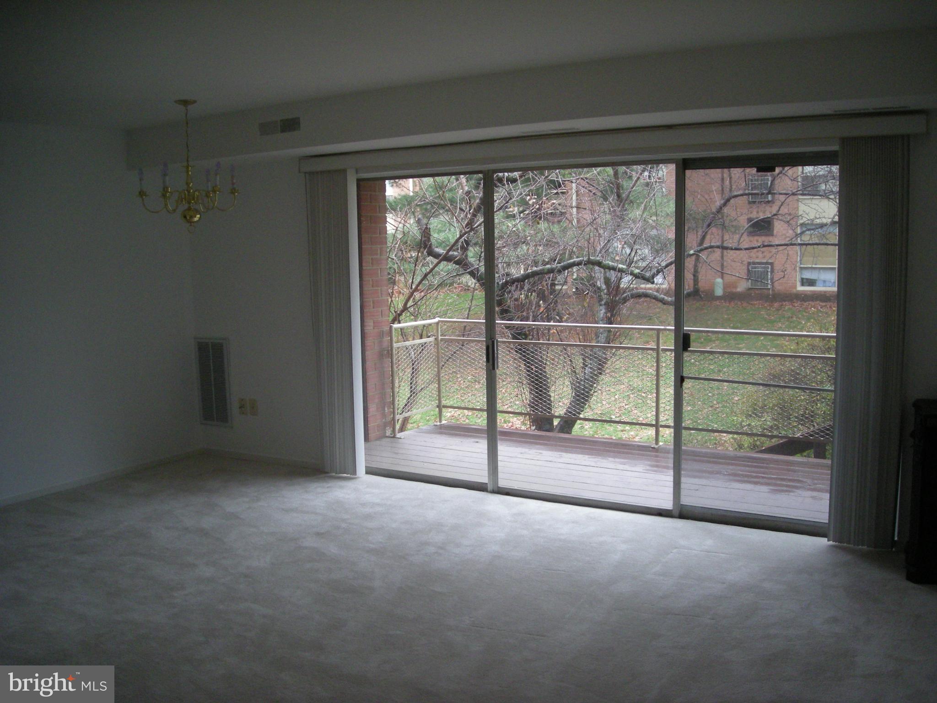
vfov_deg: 40.7
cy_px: 352
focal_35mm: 35
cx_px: 468
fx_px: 947
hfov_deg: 52.6
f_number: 2.8
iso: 213
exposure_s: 1/58.8
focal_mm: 5.7
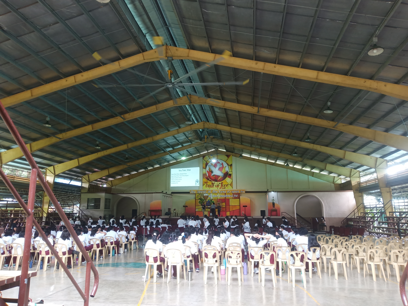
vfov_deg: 54.9
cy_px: 153
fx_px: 295
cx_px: 204
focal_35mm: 25
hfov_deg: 69.4
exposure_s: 1/60
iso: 614
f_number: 2
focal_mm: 3.87
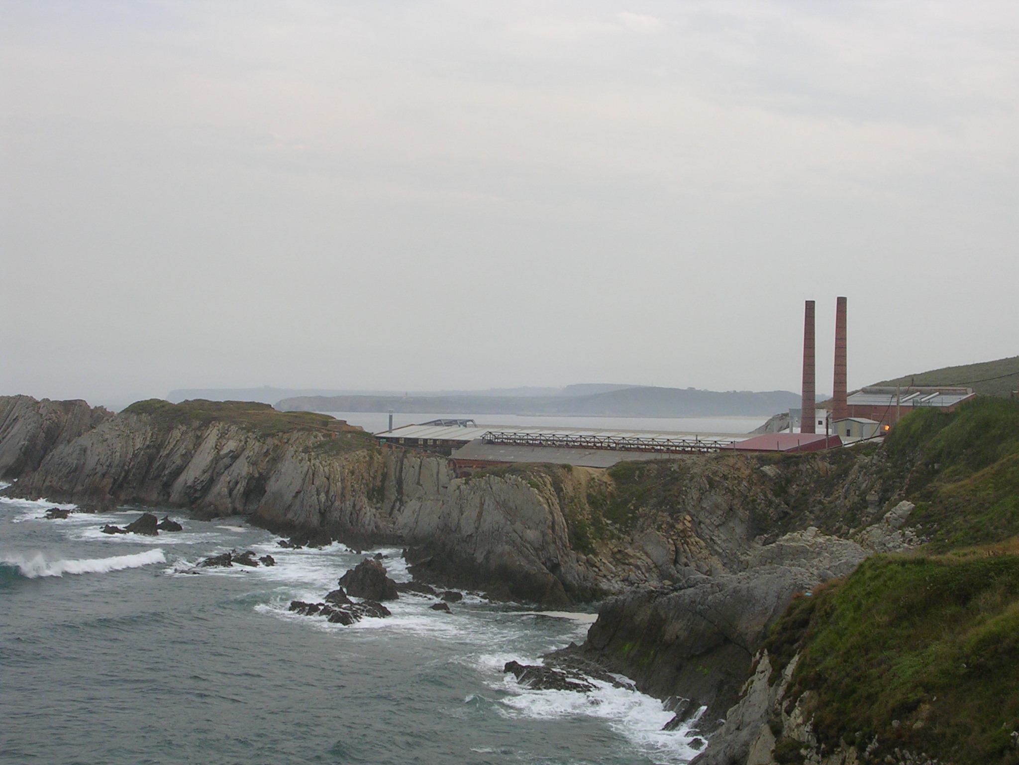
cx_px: 510
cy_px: 382
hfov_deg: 34.3
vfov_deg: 26.1
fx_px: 1648
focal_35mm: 56
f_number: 6.6
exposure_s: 1/150
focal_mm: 8.5
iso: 50
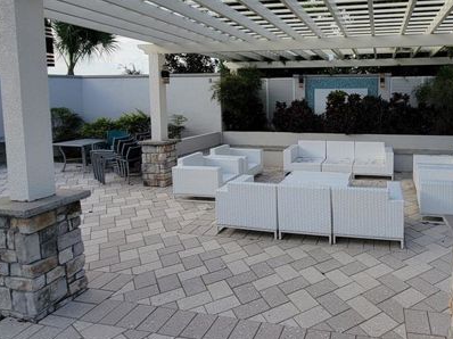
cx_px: 322
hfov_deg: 70.5
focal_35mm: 23
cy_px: 117
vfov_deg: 57.7
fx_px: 301
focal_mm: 2.2
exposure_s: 1/726
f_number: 2.2
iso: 50
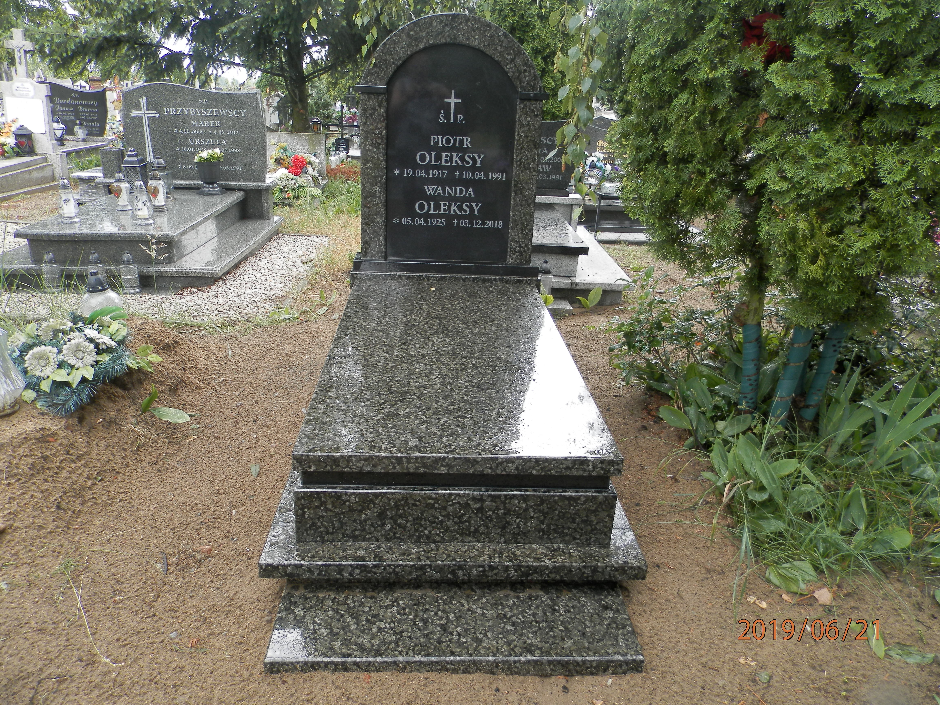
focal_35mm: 25
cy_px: 352
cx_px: 470
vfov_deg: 54.9
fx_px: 679
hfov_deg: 69.4
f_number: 3.1
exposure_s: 1/60
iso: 80
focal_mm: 4.5
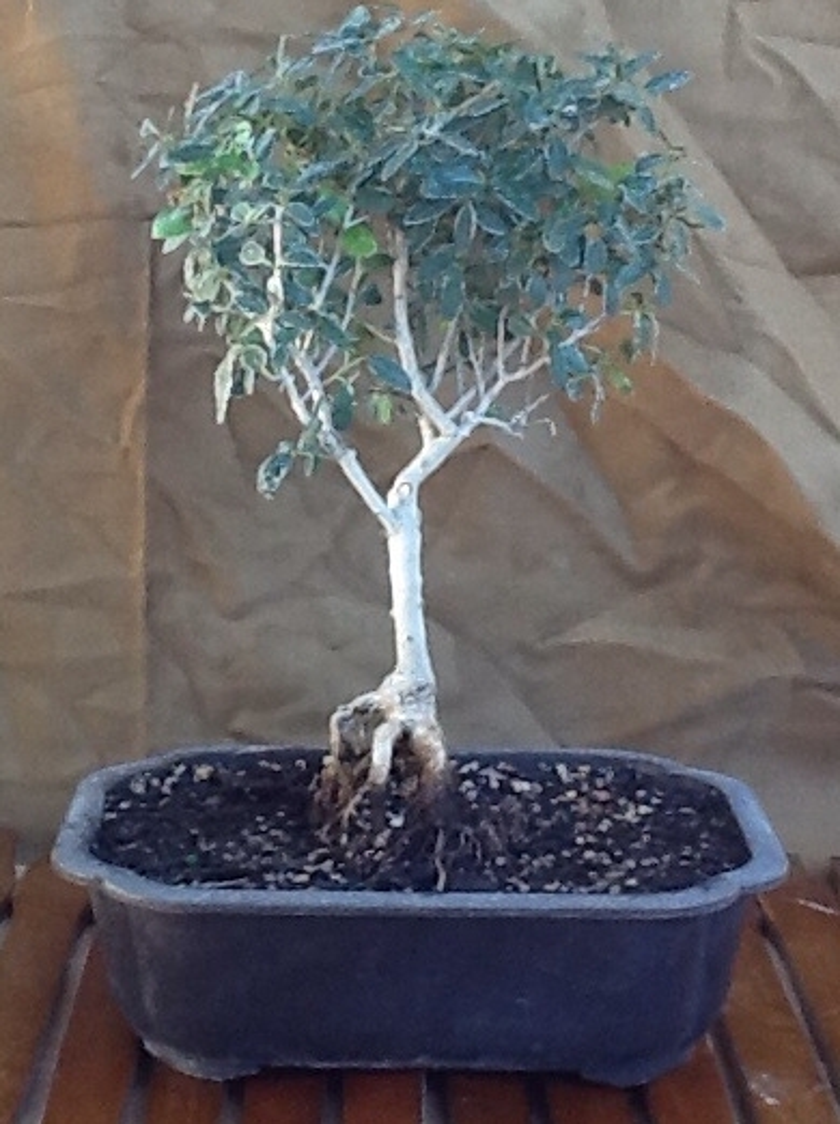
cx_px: 420
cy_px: 562
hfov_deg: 32.8
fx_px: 1427
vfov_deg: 43.0
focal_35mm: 44
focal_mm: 2.03
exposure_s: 1/30
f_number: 2.4
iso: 50
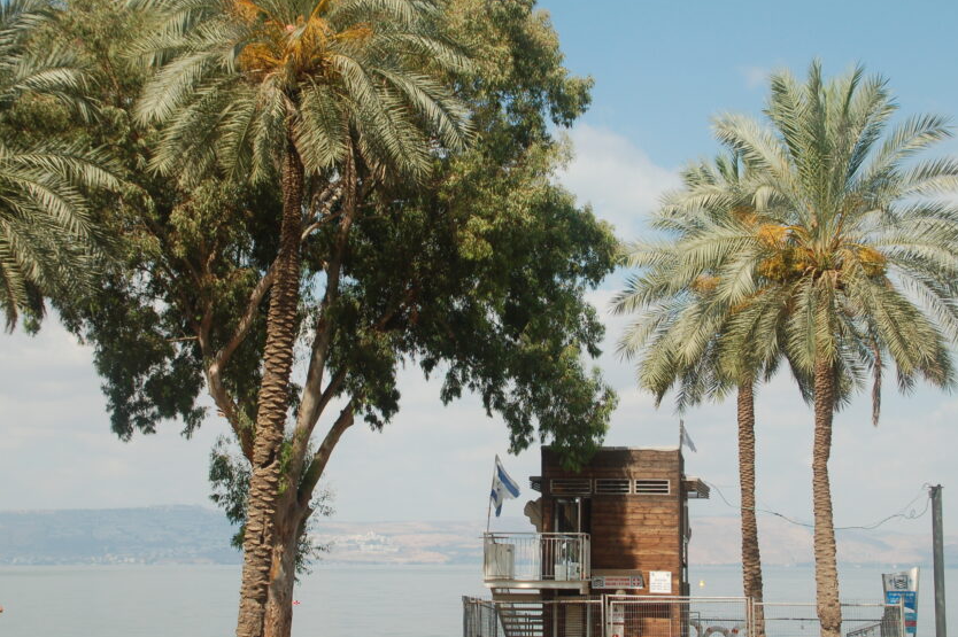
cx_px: 513
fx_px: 1862
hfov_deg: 28.9
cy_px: 338
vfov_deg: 19.4
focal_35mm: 70
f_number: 9
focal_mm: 38
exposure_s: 1/320
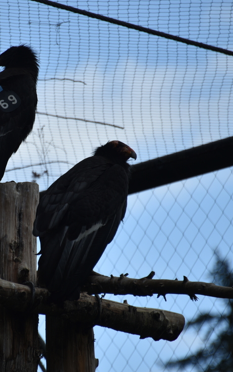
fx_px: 5384
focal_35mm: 530
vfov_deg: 4.0
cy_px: 174
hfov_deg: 2.5
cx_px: 33
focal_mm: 300
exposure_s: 1/640
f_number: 5.6
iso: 160
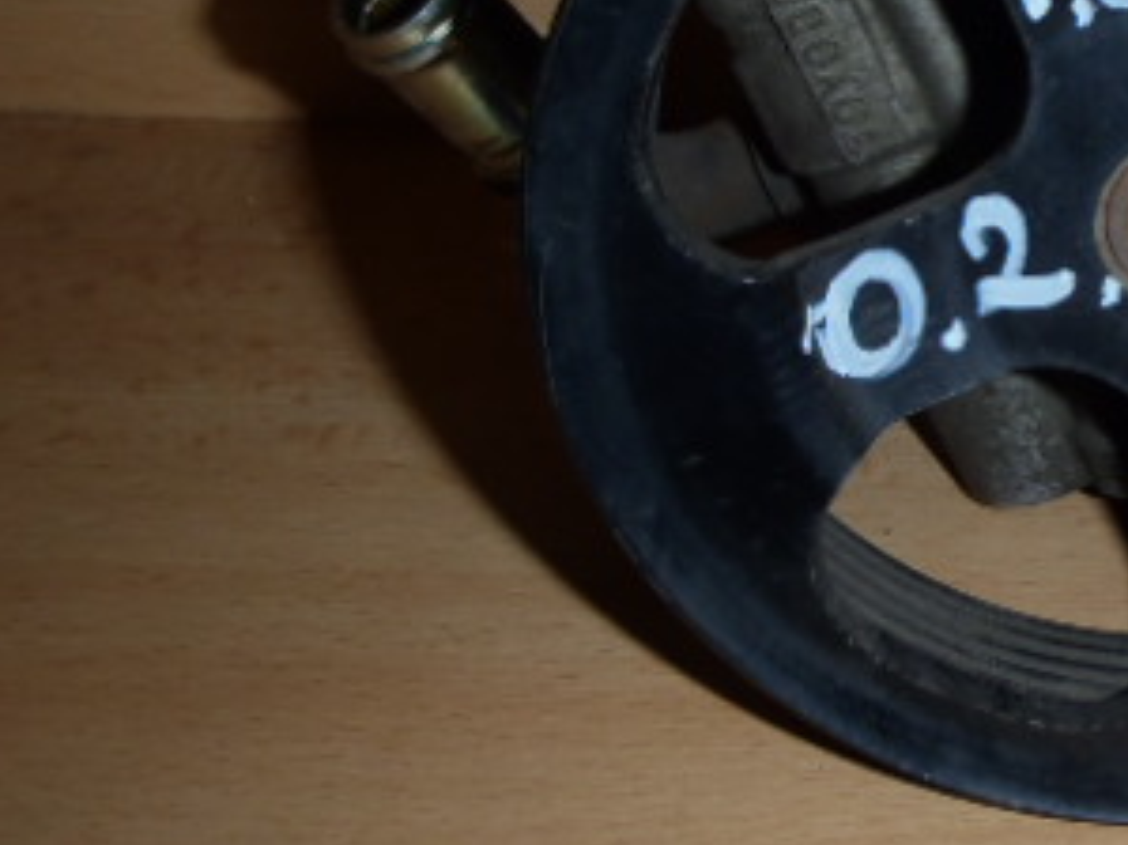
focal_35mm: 60
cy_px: 75
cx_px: 1136
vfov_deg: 23.7
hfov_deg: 29.9
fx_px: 1954
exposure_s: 1/30
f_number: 3.9
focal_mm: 5
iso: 100
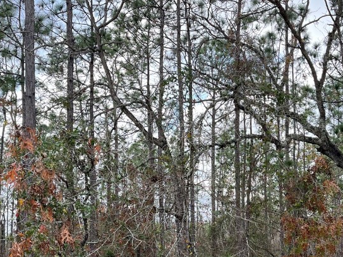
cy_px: 218
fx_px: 486
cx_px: 184
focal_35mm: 49
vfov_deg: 28.8
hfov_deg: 38.9
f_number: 1.6
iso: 50
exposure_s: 1/625
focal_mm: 5.1
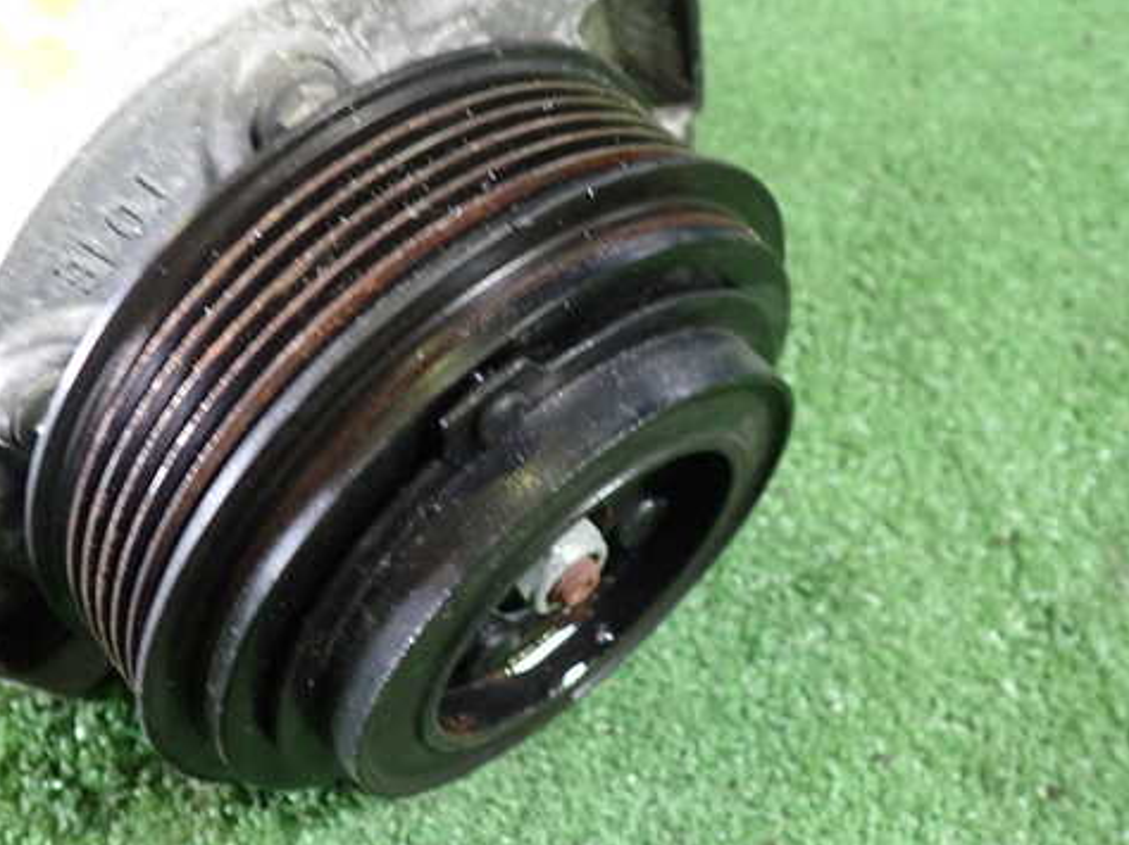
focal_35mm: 38
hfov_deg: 48.9
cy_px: 471
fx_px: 1239
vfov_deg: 37.6
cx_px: 514
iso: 500
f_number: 2.3
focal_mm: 5.4
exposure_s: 1/30
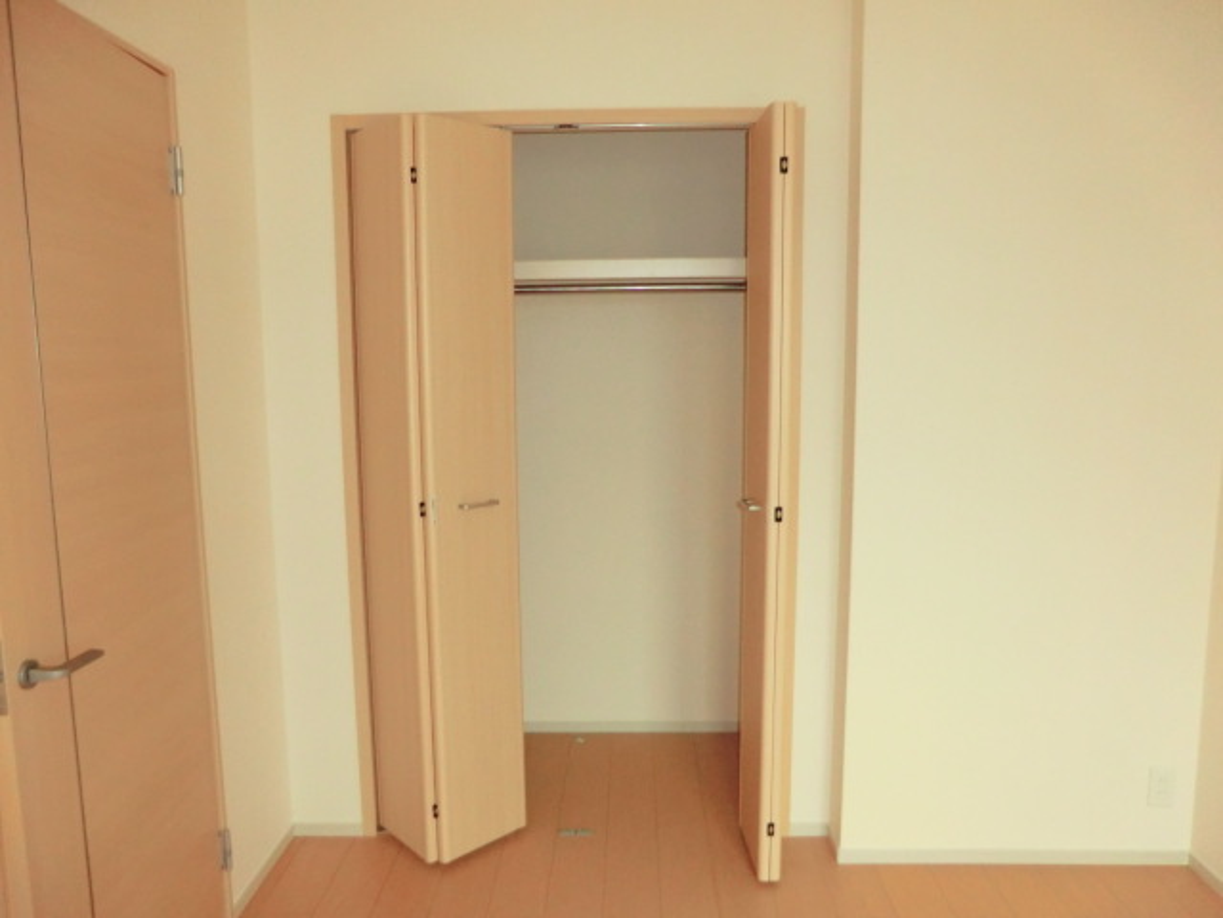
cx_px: 612
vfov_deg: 56.8
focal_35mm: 24
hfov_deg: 71.6
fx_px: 848
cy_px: 459
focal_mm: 4.3
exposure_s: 1/50
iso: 400
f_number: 3.2
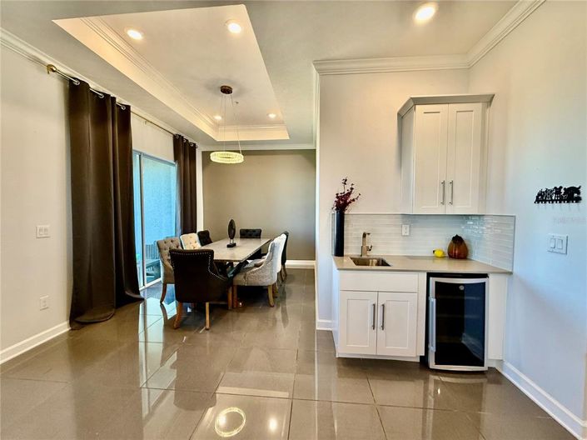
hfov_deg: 102.1
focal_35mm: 14
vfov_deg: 85.6
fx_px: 237
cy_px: 220
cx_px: 294
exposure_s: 1/120
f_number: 2.2
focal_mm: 2.22
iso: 250
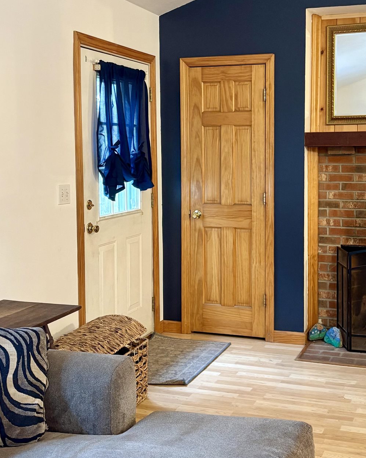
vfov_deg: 39.4
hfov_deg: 31.7
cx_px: 253
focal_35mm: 47
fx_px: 636
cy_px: 186
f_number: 1.6
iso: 320
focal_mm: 5.96
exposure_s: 1/60
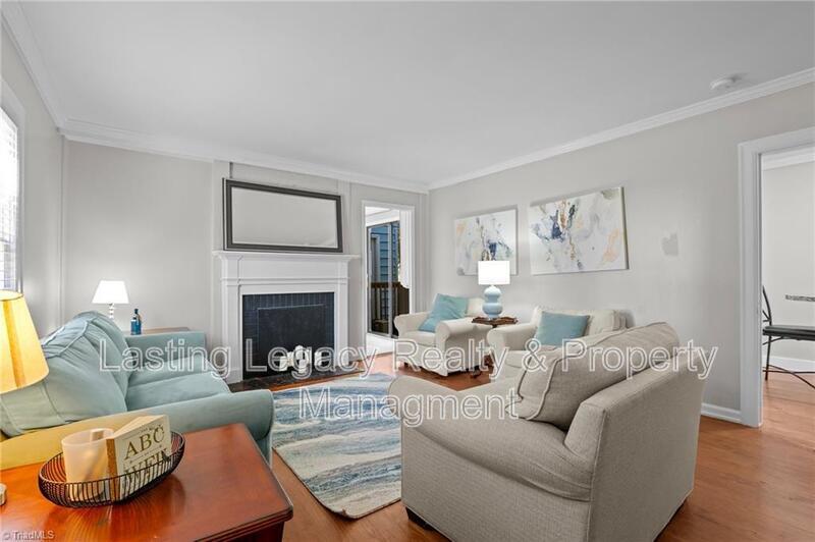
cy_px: 271
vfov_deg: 73.6
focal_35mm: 16
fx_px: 362
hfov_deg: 96.8
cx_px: 408
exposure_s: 1/5
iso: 320
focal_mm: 16
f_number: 7.1
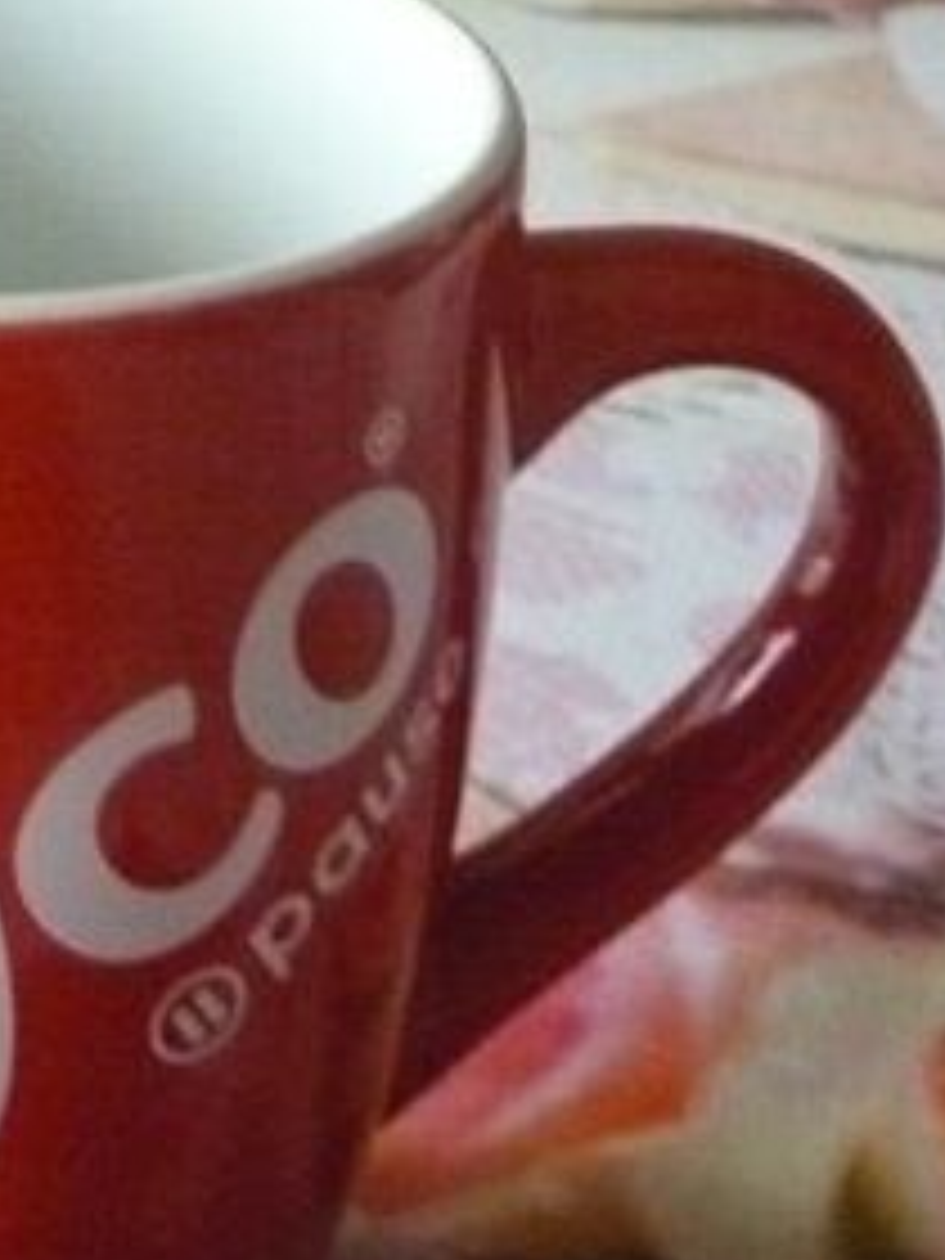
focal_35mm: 153
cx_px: 22
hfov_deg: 9.6
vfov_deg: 12.9
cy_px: 634
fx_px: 5569
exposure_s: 1/30
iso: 1250
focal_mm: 12
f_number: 4.3
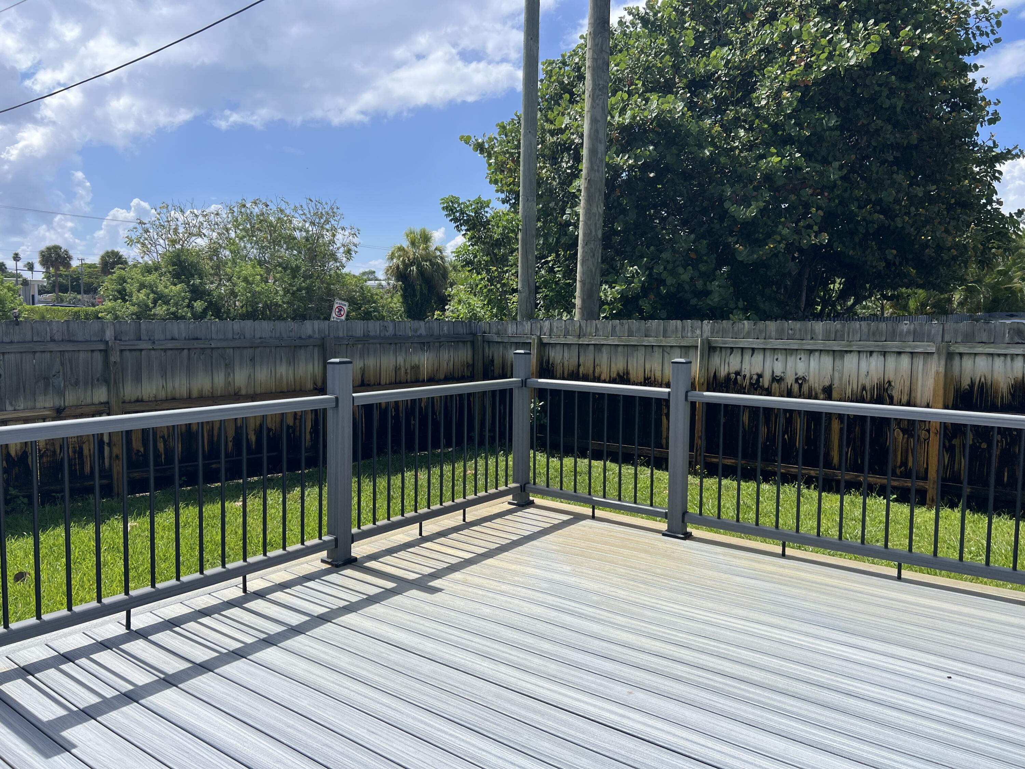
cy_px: 384
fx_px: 770
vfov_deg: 53.1
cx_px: 512
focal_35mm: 26
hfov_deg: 67.3
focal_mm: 5.7
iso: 50
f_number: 1.5
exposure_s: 1/4630
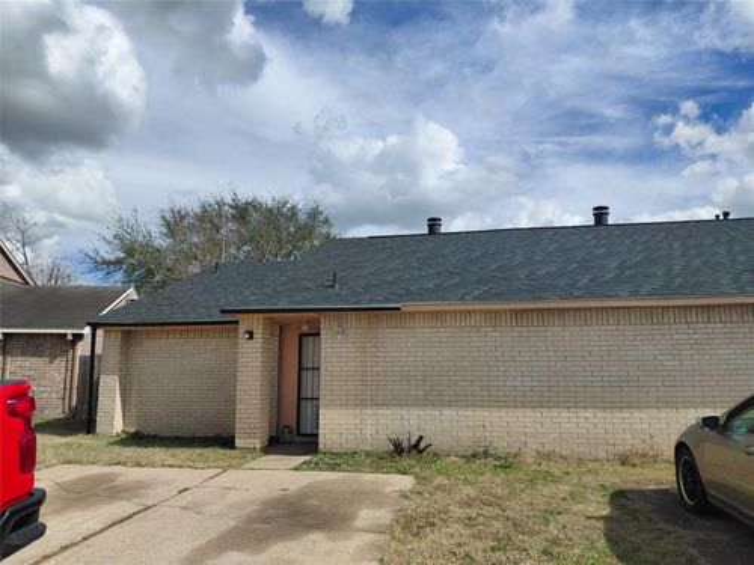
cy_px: 282
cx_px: 377
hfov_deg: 69.4
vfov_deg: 54.9
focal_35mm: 25
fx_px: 545
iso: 50
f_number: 1.8
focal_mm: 4.69
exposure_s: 1/4439
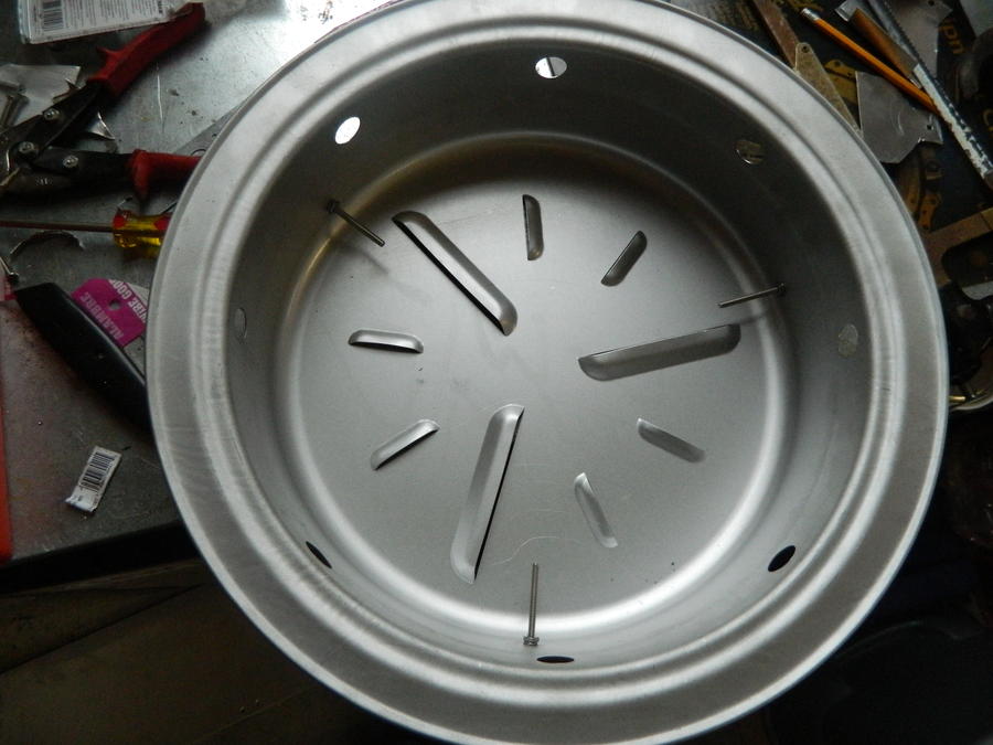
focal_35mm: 25
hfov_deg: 69.4
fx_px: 717
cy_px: 372
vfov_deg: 54.9
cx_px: 496
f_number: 3.1
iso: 400
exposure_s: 1/125
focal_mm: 4.5
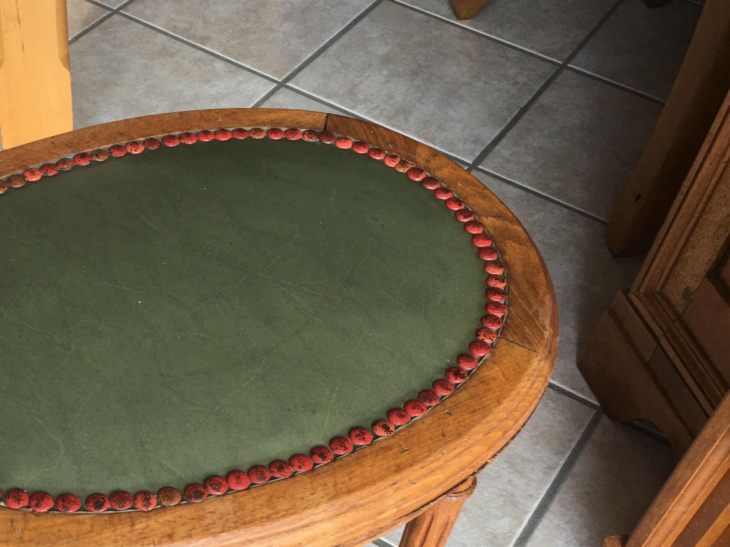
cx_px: 170
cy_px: 419
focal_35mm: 50
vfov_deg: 28.6
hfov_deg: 37.1
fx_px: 1054
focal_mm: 4.15
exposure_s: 1/50
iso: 32
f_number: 2.2
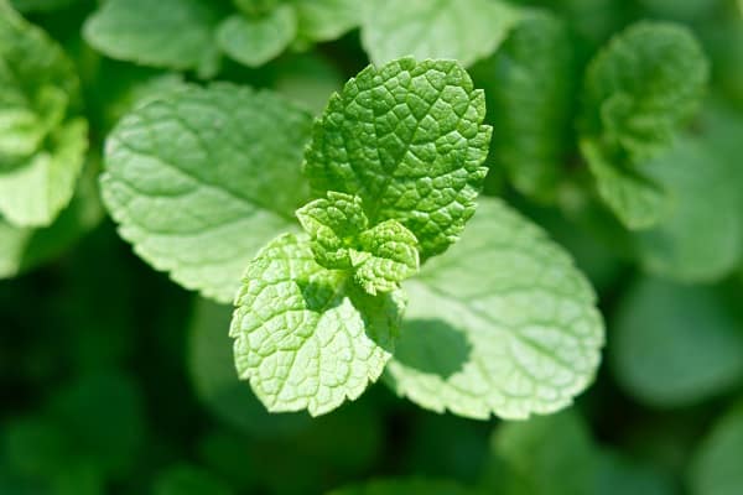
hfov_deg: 37.5
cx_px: 372
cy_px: 248
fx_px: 1094
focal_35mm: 53
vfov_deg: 25.5
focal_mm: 35
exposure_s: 1/320
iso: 200
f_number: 2.8
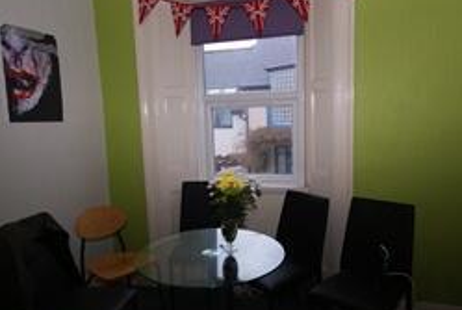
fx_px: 347
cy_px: 169
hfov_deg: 67.3
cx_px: 234
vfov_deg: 48.0
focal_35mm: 27
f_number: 5.6
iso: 400
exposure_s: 1/60
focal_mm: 10
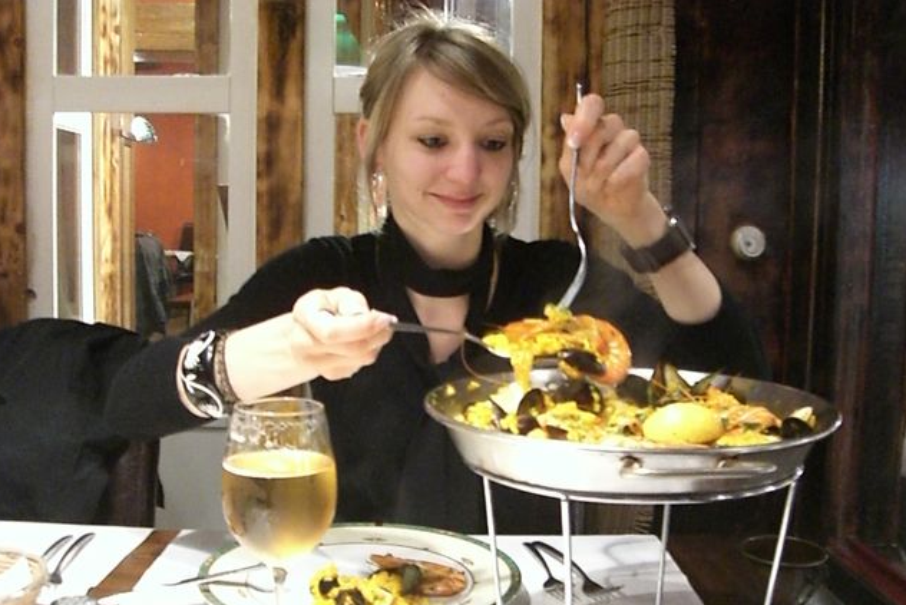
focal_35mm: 40
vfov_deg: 33.4
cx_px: 452
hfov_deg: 48.4
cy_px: 318
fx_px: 1007
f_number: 2.7
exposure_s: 1/15
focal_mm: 6.2
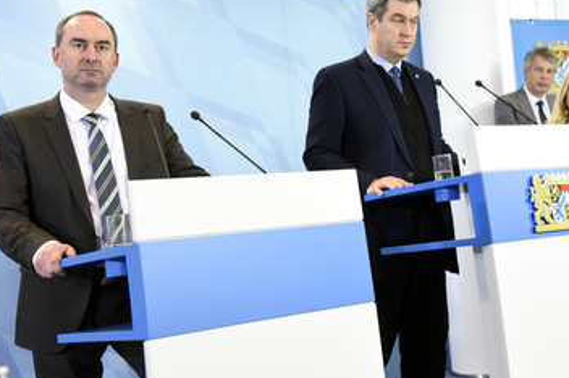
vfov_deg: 21.2
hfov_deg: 31.4
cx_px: 342
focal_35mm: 64
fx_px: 1011
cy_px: 153
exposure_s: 1/100
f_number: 5.6
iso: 3200
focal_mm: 50
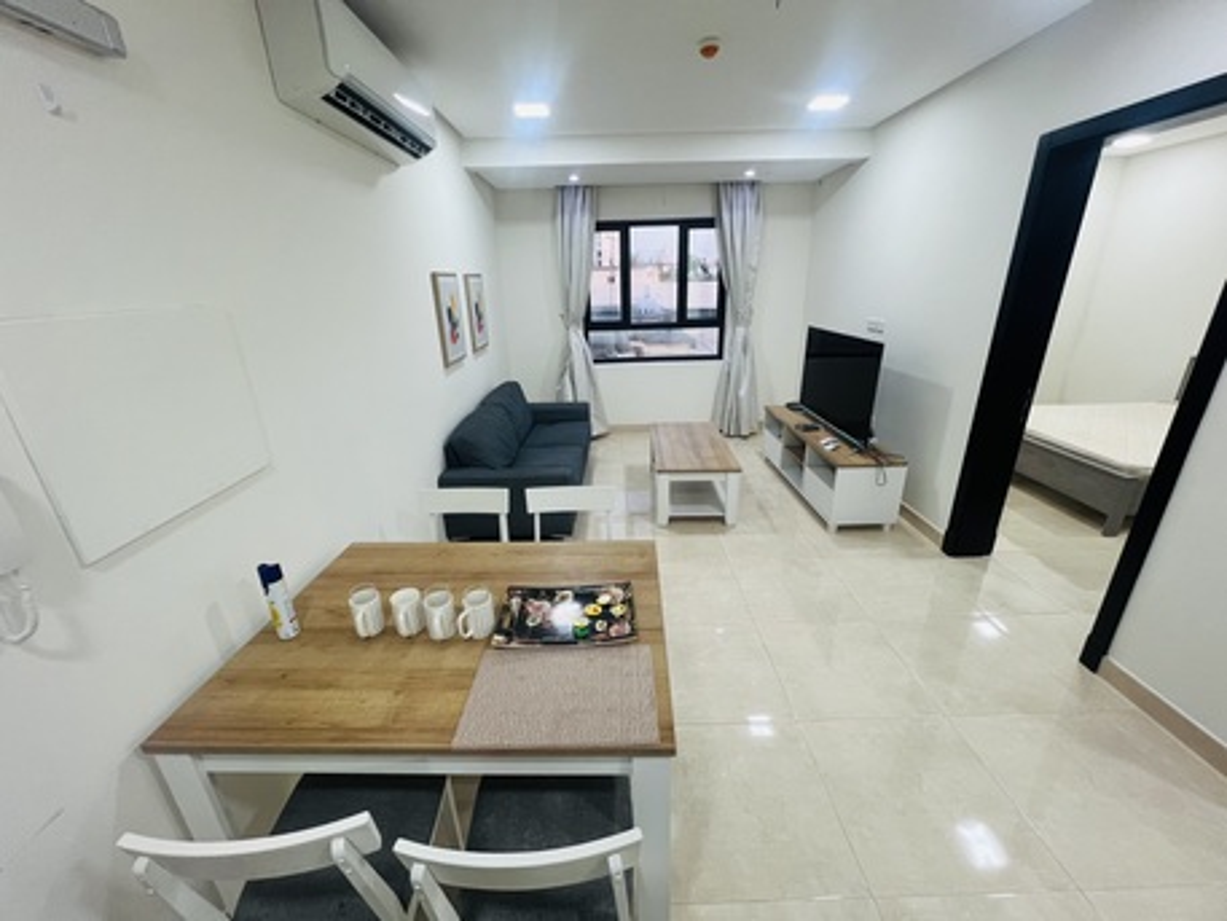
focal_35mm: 13
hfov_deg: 106.2
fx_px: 461
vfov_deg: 89.9
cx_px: 614
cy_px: 460
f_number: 1.8
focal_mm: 1.57
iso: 200
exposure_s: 1/100
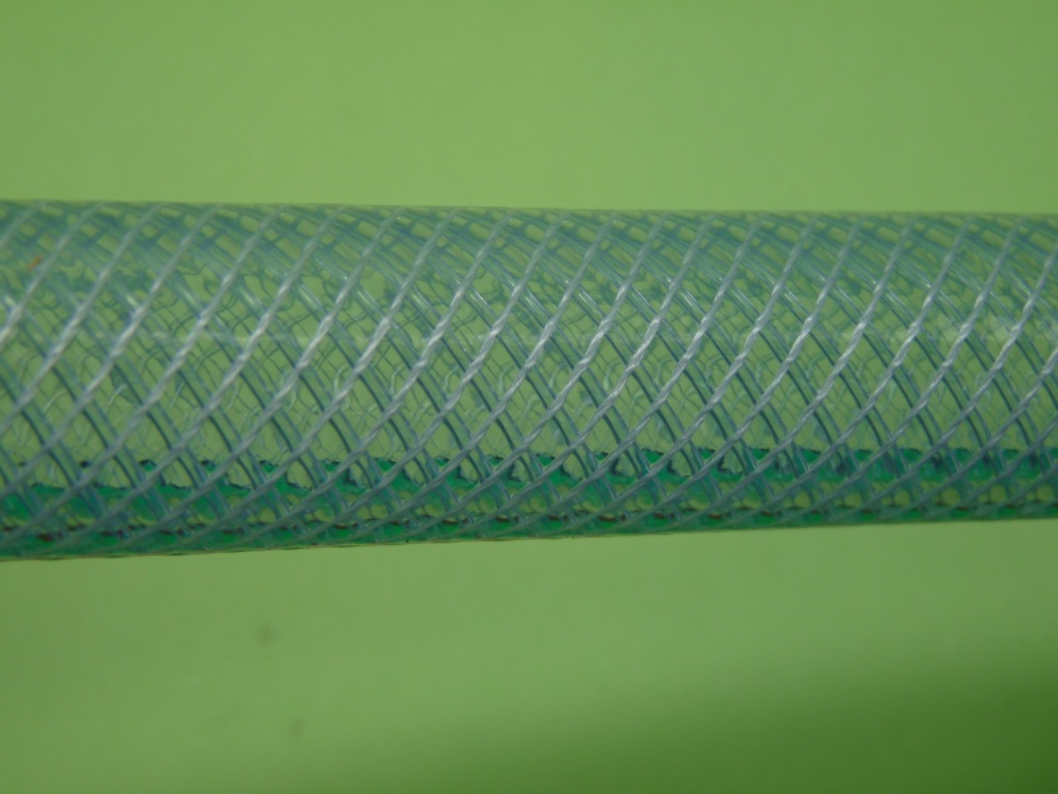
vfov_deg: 21.9
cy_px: 397
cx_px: 529
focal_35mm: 67
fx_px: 2048
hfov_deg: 29.0
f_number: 3.4
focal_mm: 11.9
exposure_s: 1/100
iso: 100
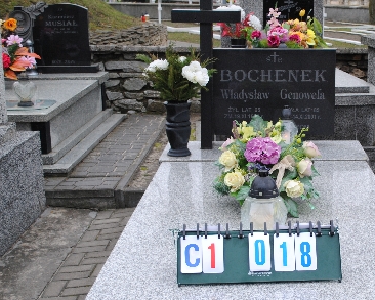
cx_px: 281
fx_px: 710
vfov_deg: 23.8
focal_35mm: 64
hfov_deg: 29.1
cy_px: 164
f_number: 4.5
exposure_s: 1/80
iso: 200
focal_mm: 26
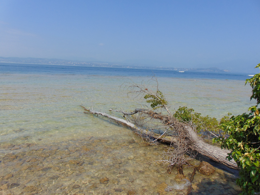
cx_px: 130
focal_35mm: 25
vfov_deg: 54.9
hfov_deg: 69.4
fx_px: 188
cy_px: 98
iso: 80
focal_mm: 4.5
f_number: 7.7
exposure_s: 1/320
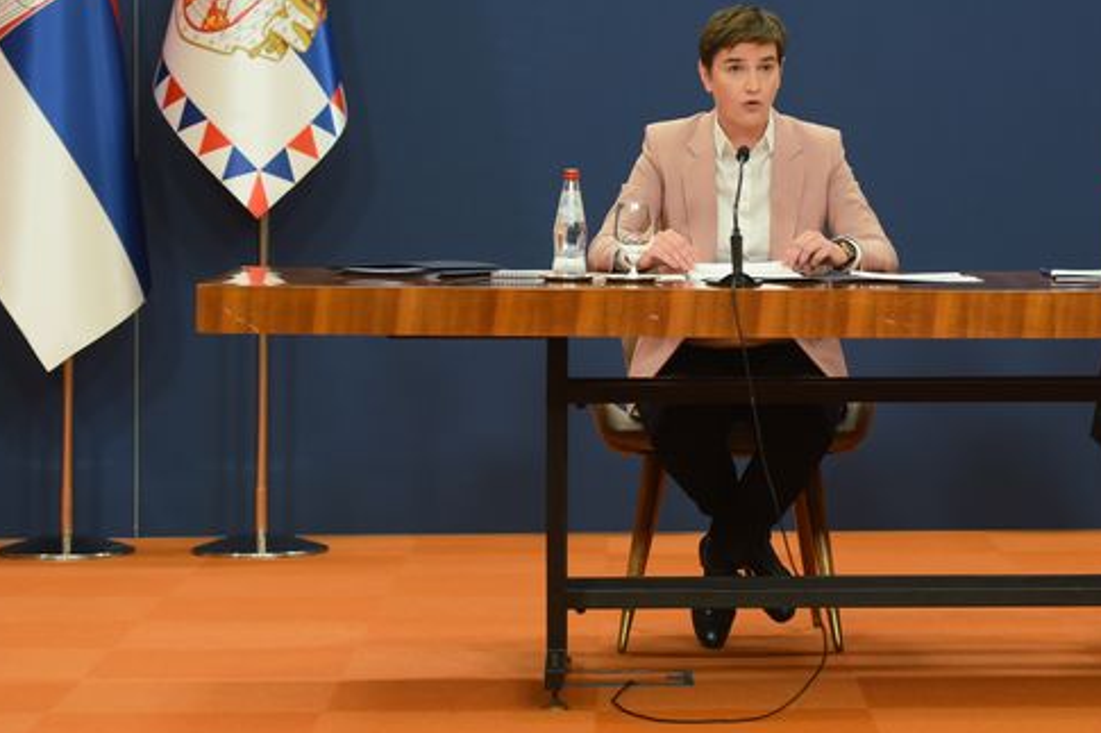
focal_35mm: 142
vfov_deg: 9.6
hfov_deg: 14.4
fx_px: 4341
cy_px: 149
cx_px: 804
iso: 1000
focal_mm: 86
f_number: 2.8
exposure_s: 1/250
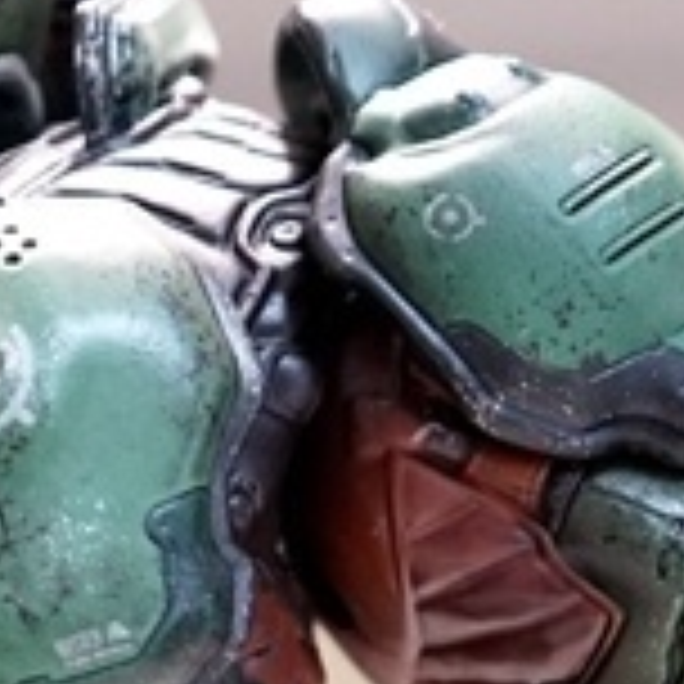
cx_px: 58
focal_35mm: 175
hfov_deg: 9.9
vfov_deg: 9.3
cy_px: 1402
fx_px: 3912
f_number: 4
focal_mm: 32
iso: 1600
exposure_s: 1/60
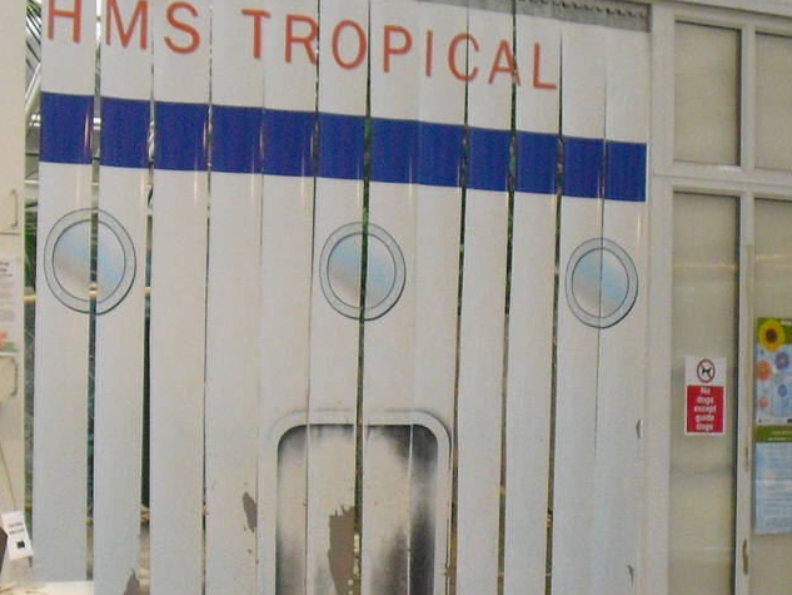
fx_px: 2082
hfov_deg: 21.5
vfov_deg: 16.1
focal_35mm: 91
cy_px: 487
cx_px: 514
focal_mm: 6.3
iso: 400
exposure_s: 1/80
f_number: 3.1
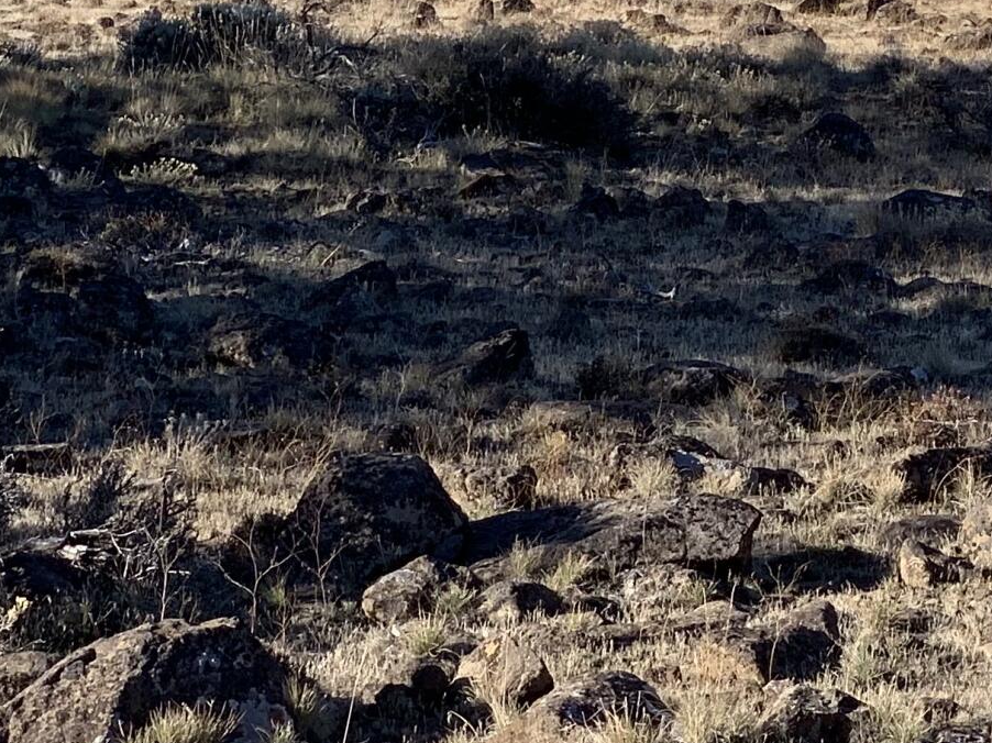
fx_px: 4956
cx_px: 1381
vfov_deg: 8.4
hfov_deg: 11.1
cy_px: -255
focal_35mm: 173
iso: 16
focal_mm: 6
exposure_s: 1/773
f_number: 2.4
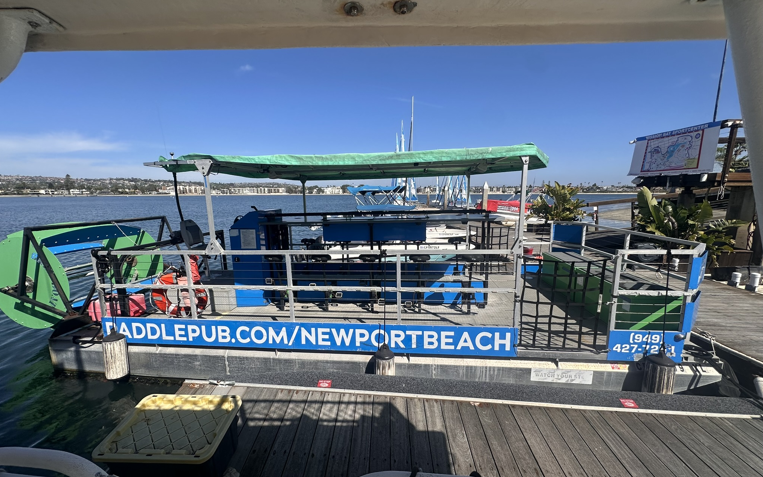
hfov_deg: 101.5
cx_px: 378
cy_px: 248
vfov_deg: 74.8
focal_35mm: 15
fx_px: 312
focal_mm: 2.22
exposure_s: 1/3040
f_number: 2.2
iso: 50
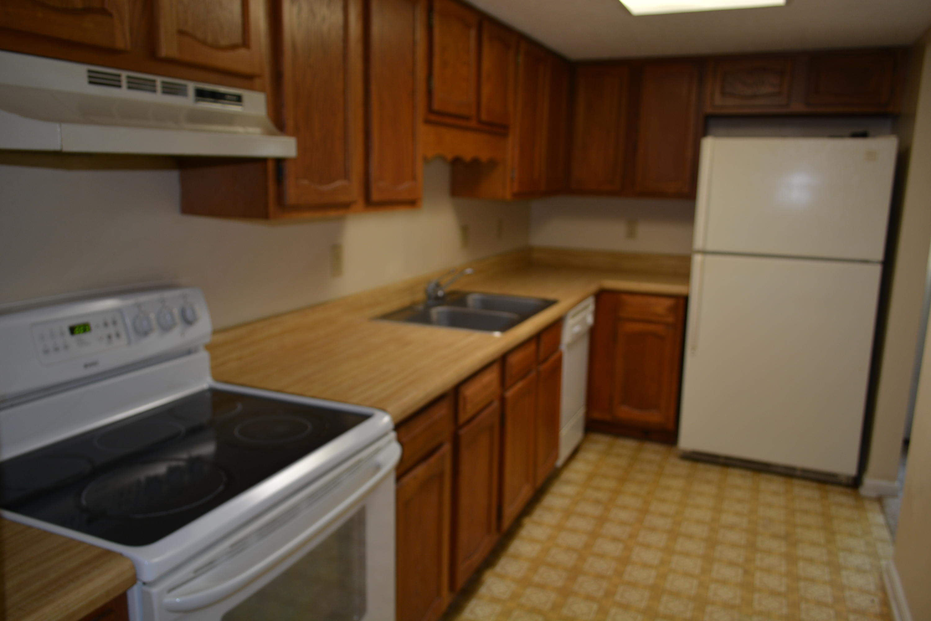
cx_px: 466
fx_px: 698
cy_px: 310
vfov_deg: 47.9
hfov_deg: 67.4
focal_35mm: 27
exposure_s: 1/4
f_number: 3.5
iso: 100
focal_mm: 18
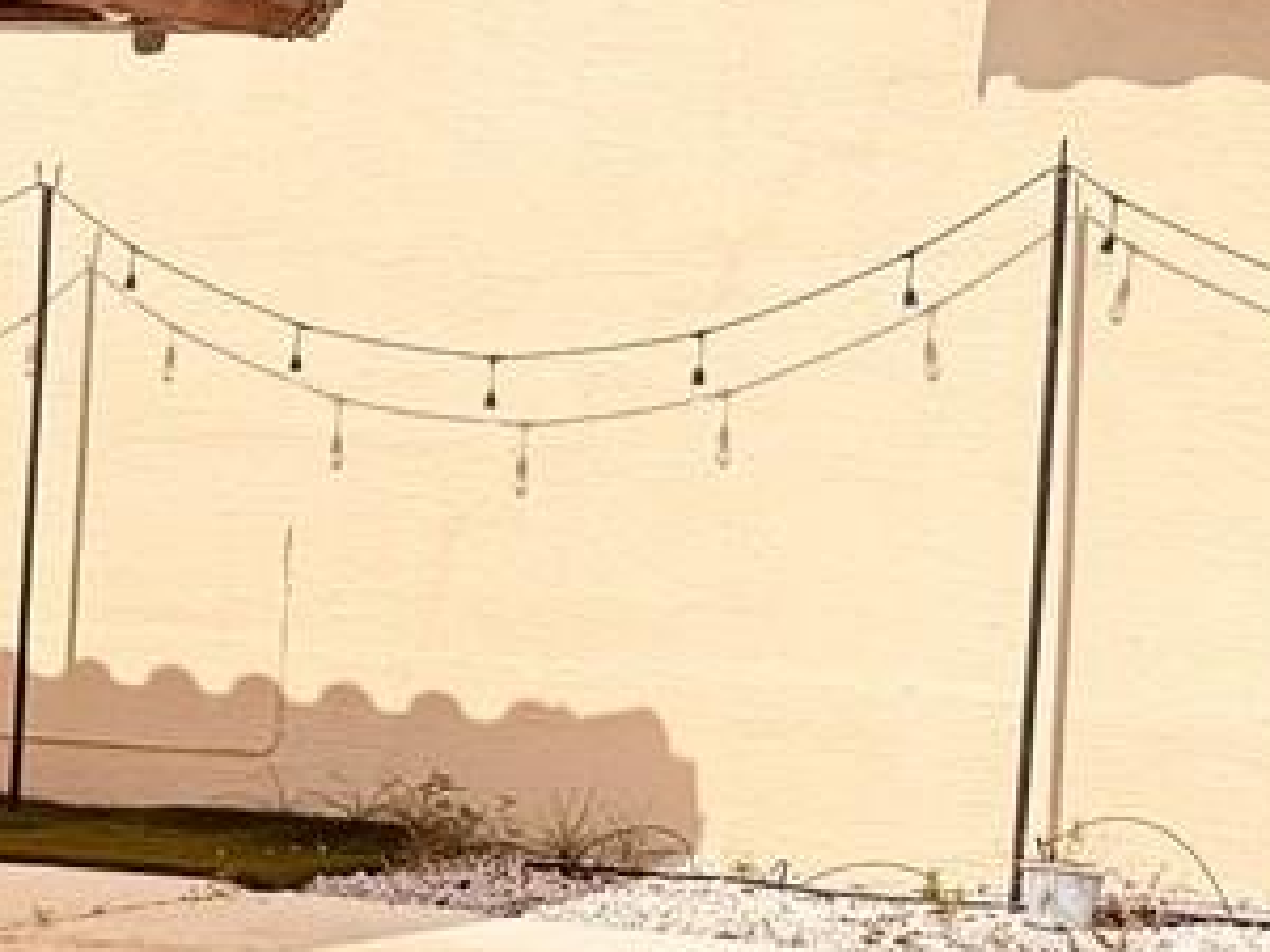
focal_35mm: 128
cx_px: -364
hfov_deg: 14.8
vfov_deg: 11.5
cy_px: 821
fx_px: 4696
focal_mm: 6.76
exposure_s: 1/3413
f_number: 1.78
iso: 80
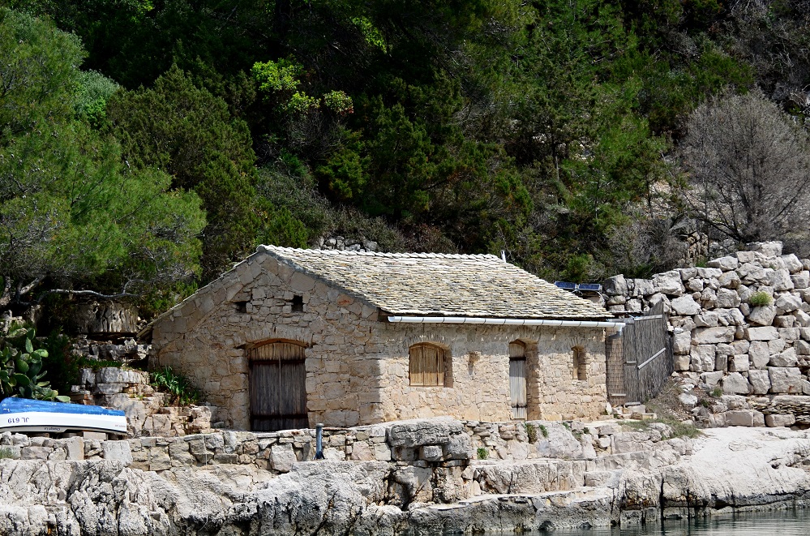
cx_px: 405
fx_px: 3199
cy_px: 268
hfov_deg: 14.4
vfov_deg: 9.6
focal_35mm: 142
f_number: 4.5
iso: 400
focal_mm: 95
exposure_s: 1/4000
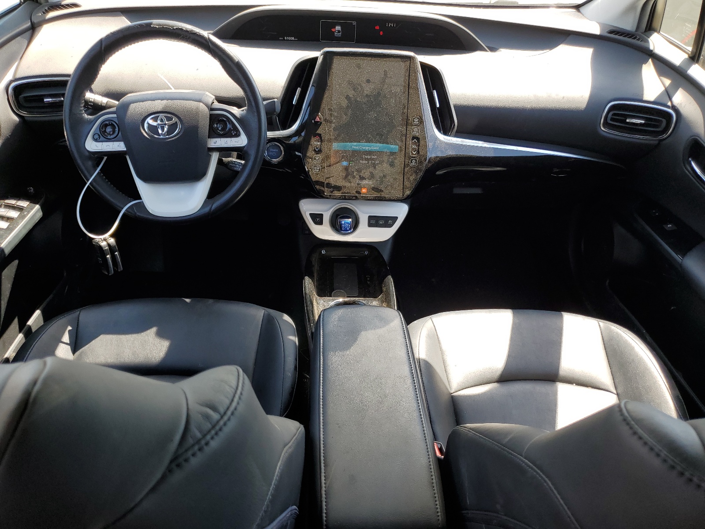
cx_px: 352
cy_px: 264
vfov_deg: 53.1
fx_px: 530
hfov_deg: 67.3
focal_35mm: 26
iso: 50
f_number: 1.5
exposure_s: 1/323
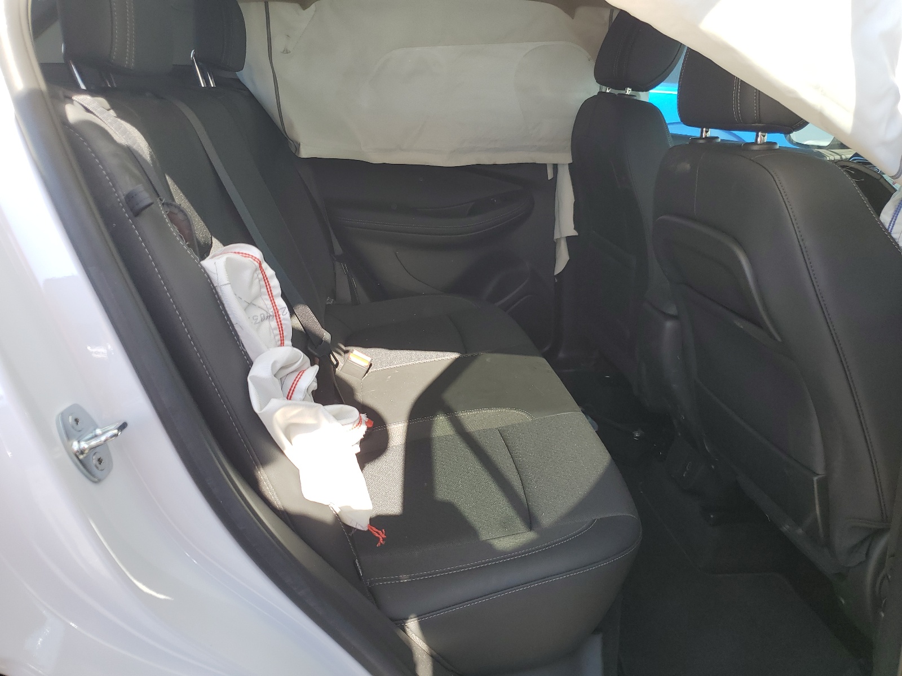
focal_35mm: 26
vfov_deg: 53.1
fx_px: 677
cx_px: 451
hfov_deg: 67.3
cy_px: 338
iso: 50
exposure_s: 1/370
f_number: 1.5
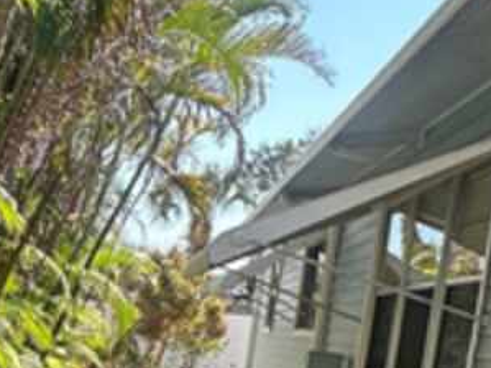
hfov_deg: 24.5
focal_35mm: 60
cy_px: 352
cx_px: -256
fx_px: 851
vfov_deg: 23.6
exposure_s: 1/390
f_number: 2.2
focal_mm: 2.22
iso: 40
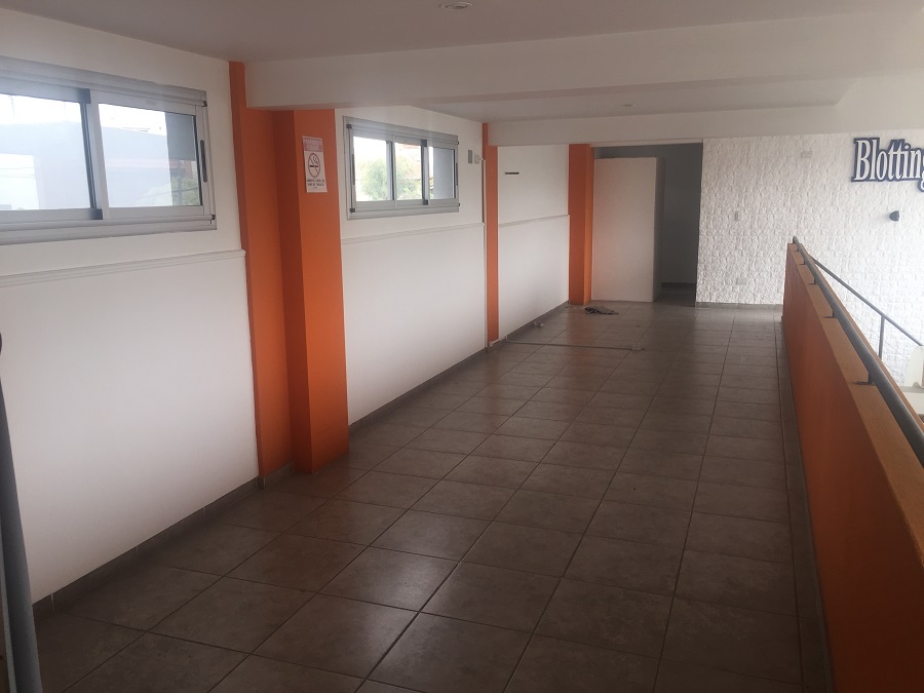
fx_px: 774
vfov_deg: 48.2
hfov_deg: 61.7
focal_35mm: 29
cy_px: 346
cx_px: 462
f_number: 2.2
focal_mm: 4.15
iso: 32
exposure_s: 1/114
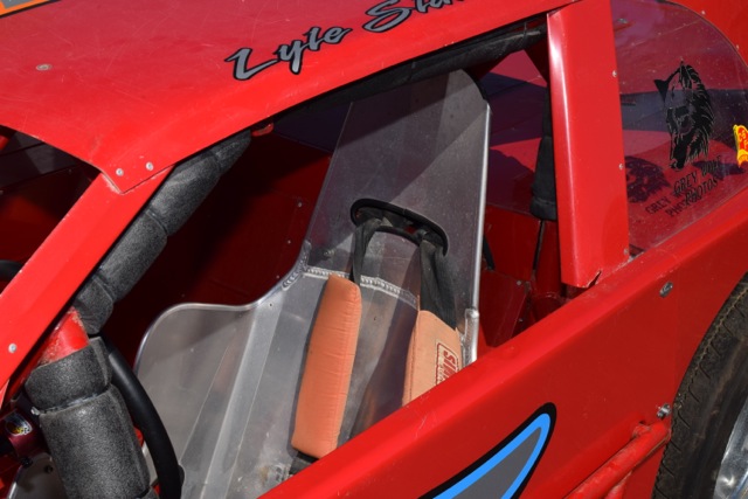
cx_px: 374
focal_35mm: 60
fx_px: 1247
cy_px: 250
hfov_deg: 33.4
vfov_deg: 22.6
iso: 100
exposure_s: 1/200
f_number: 16
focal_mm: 40
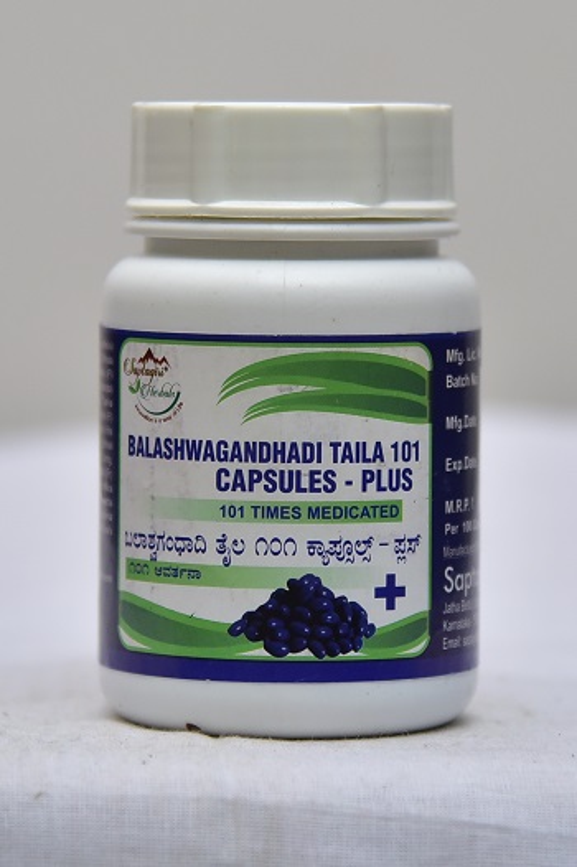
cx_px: 288
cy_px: 434
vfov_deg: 17.1
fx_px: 2889
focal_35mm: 120
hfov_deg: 11.4
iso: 1600
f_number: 4.5
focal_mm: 120
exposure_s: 1/125
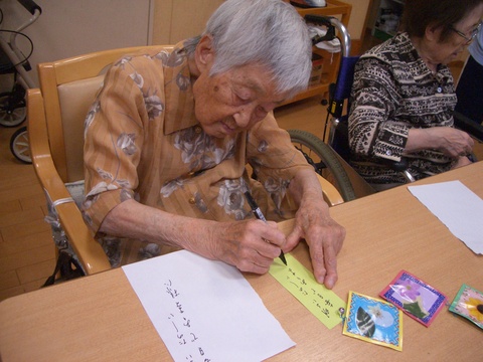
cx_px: 242
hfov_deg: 52.6
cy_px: 181
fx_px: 488
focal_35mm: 35
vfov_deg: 40.7
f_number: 2.6
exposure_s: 1/80
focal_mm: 5.8
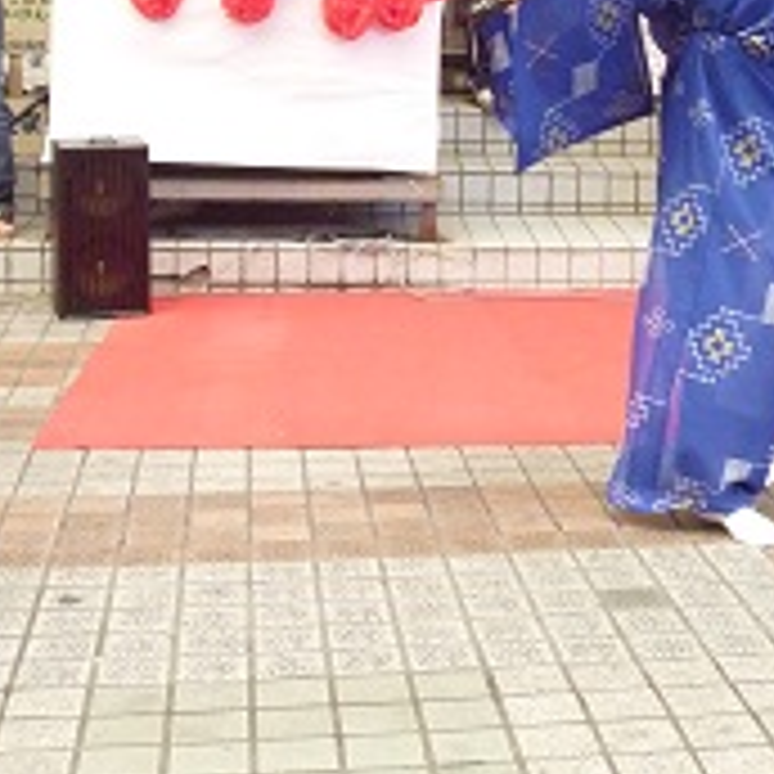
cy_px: 81
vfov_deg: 23.4
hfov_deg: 23.7
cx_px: 608
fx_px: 1821
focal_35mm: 72
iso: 640
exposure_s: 1/125
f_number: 3.5
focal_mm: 6.3
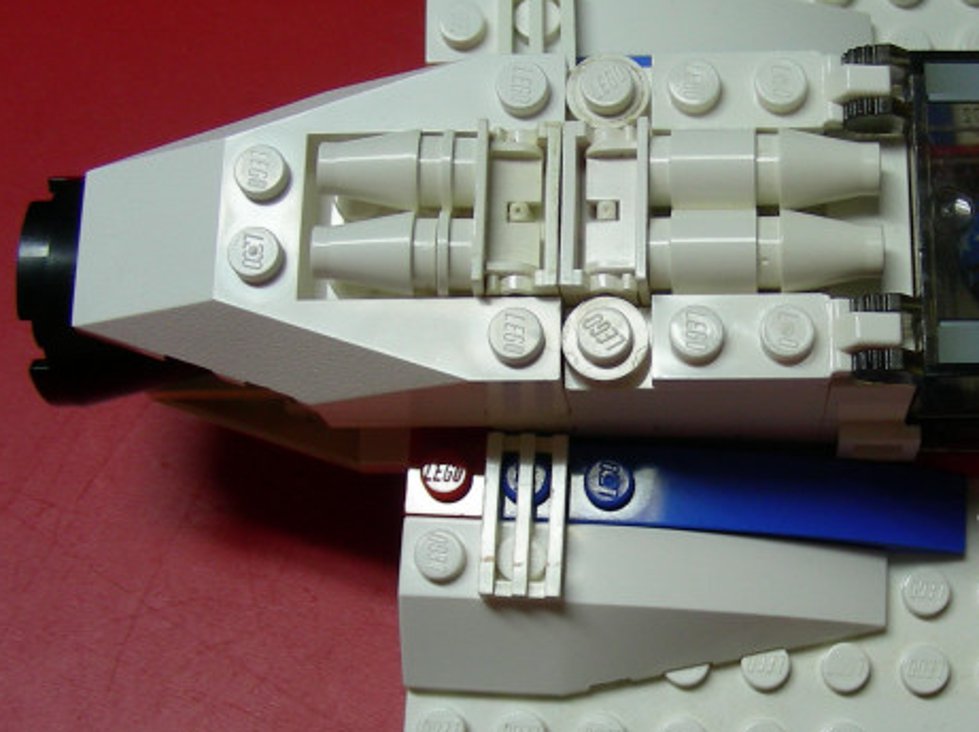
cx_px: 807
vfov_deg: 22.2
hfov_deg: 28.7
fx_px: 1865
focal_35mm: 66
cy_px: 363
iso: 50
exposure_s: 1/21
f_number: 3.5
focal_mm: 6.3
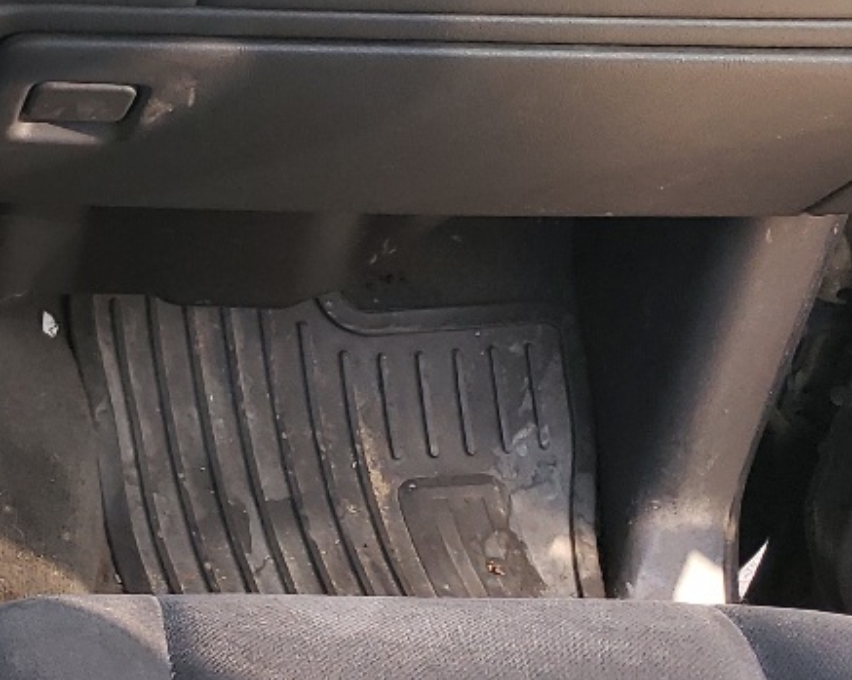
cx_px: -441
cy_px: 501
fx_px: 2344
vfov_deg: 16.4
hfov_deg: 18.2
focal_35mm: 93
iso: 75
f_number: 1.5
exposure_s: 1/120
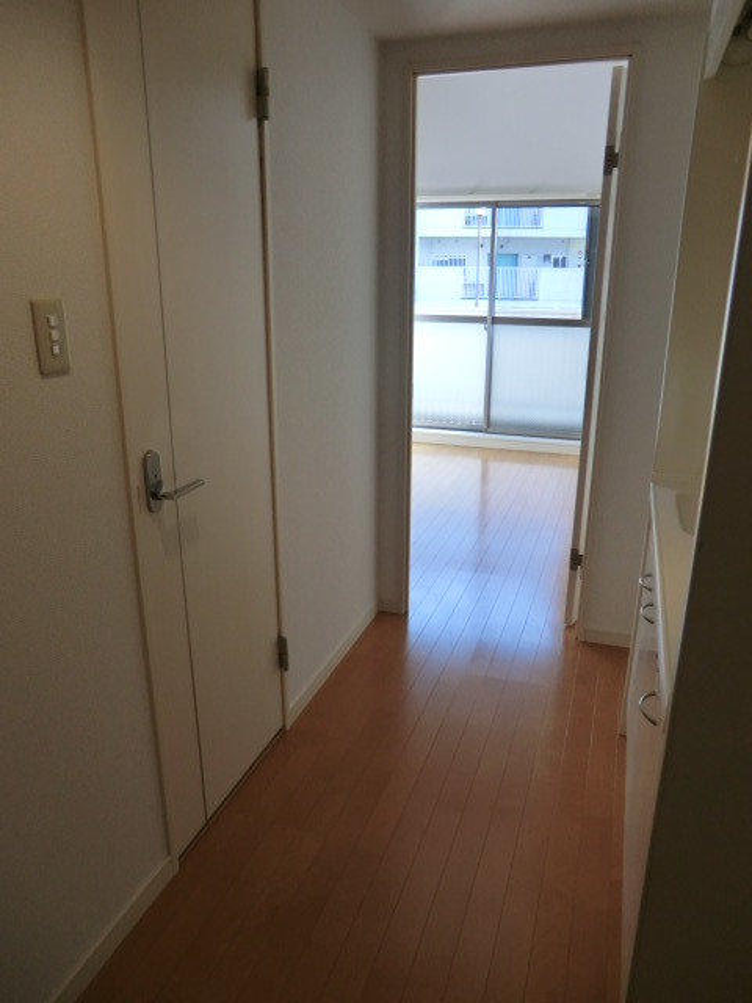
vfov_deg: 71.6
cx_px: 376
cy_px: 502
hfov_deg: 56.8
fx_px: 695
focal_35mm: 24
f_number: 3.2
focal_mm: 4.3
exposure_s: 1/100
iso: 80
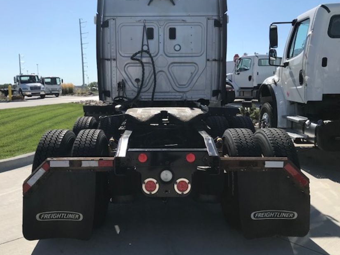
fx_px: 324
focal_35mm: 33
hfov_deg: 55.3
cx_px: 155
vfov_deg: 42.9
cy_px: 131
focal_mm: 3.99
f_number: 1.8
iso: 20
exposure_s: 1/3195
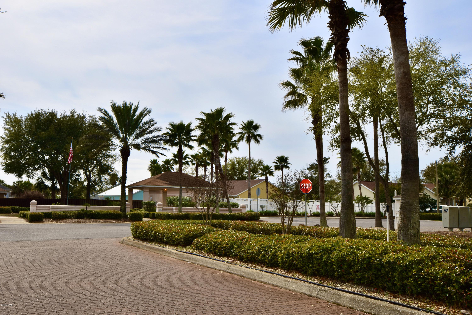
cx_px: 236
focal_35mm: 36
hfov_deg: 53.1
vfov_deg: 36.9
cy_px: 158
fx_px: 472
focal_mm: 24
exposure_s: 1/200
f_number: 13
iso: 100
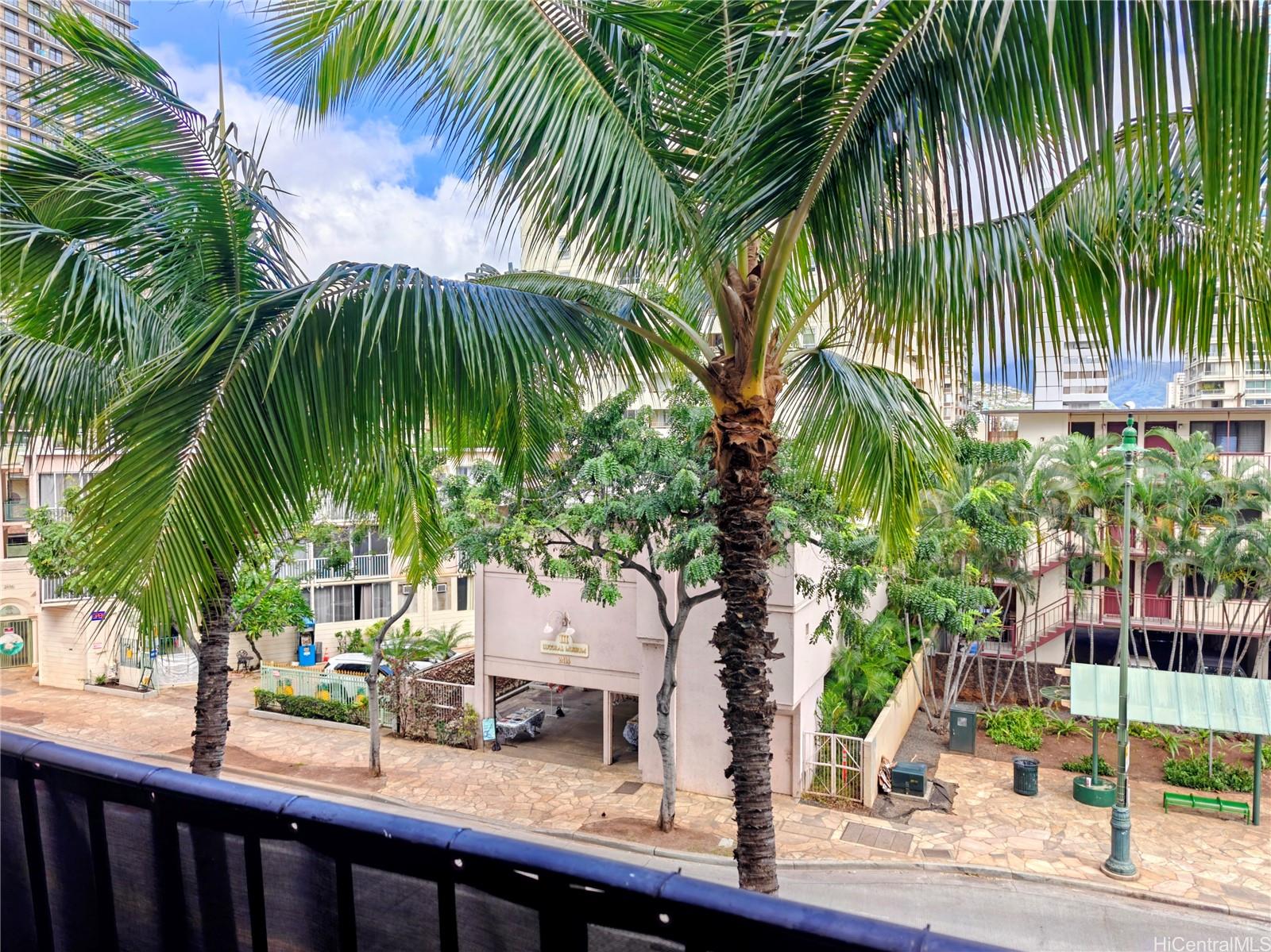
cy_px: 476
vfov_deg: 58.9
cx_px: 636
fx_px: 844
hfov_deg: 73.9
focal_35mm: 23
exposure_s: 1/543
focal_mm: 6.06
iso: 80
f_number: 1.6
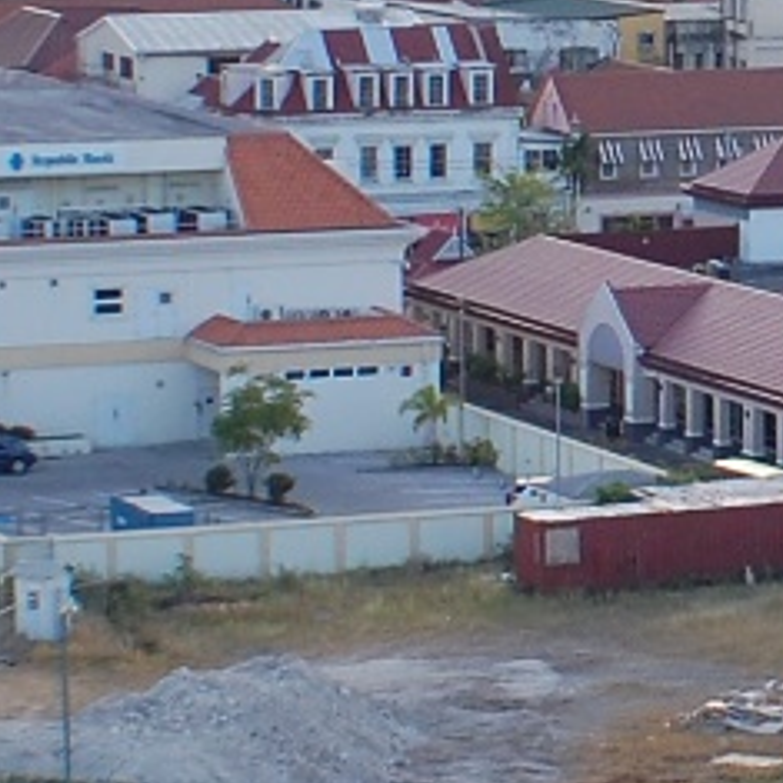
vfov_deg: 6.3
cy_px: -32
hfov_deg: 6.2
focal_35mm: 278
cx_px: 1206
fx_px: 7114
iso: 400
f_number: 10
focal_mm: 32
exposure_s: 1/200
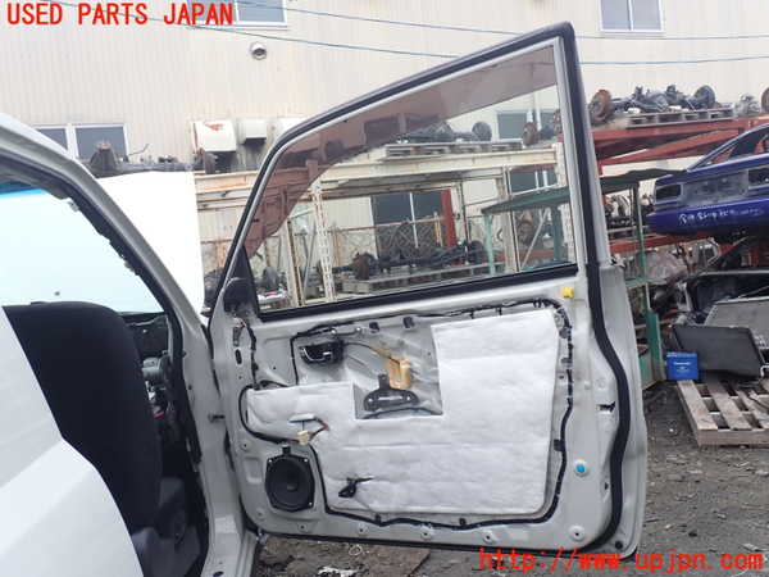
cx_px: 384
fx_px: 666
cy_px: 288
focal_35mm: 30
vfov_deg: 46.8
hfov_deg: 60.0
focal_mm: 5.4
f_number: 3.2
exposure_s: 1/160
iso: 100
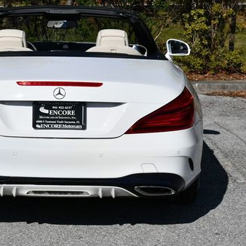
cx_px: 52
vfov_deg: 15.0
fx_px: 933
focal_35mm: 116
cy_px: 103
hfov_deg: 14.9
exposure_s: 1/500
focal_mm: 36
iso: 100
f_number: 11
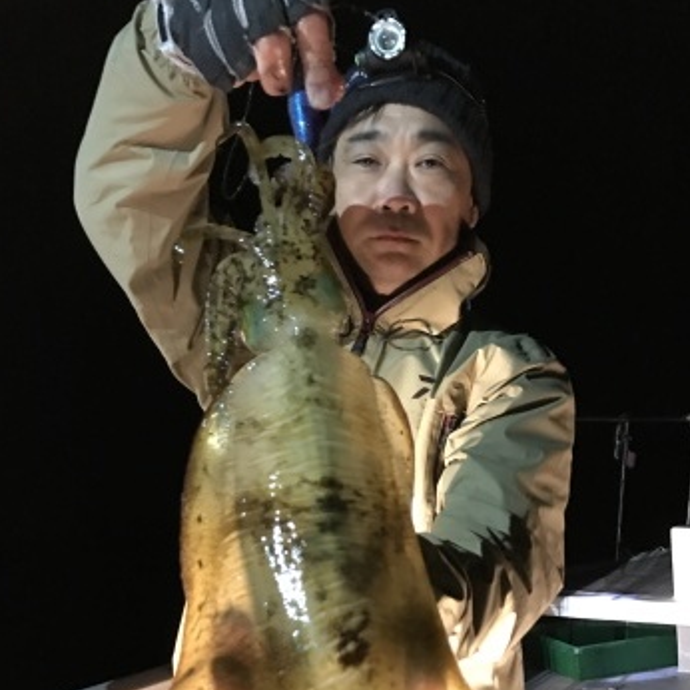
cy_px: 451
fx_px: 789
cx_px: 342
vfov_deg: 46.6
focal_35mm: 35
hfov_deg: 47.2
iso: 100
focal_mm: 3.99
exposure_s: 1/4
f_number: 1.8
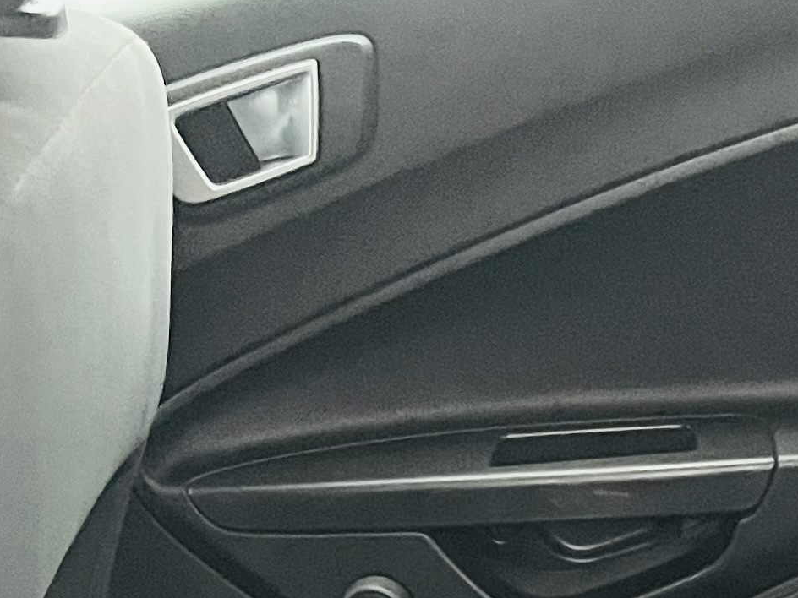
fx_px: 2559
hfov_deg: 17.5
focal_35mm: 111
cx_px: 680
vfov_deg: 11.0
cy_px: 1477
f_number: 1.6
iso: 500
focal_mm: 5.1
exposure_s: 1/46
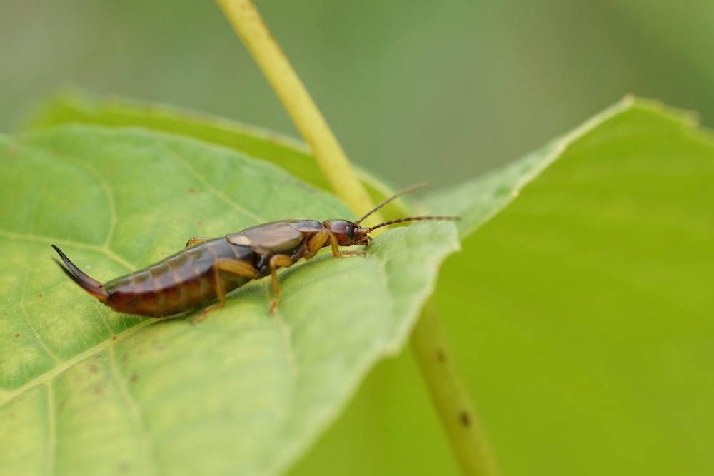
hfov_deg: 15.2
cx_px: 357
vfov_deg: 10.2
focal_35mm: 135
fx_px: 2678
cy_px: 238
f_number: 5.6
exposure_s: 1/60
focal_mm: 90
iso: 400
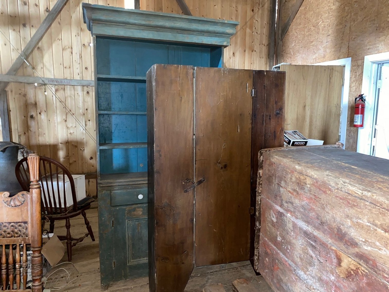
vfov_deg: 53.1
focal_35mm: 26
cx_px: 194
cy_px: 146
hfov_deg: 67.3
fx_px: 292
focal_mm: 4.25
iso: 200
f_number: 1.8
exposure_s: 1/4
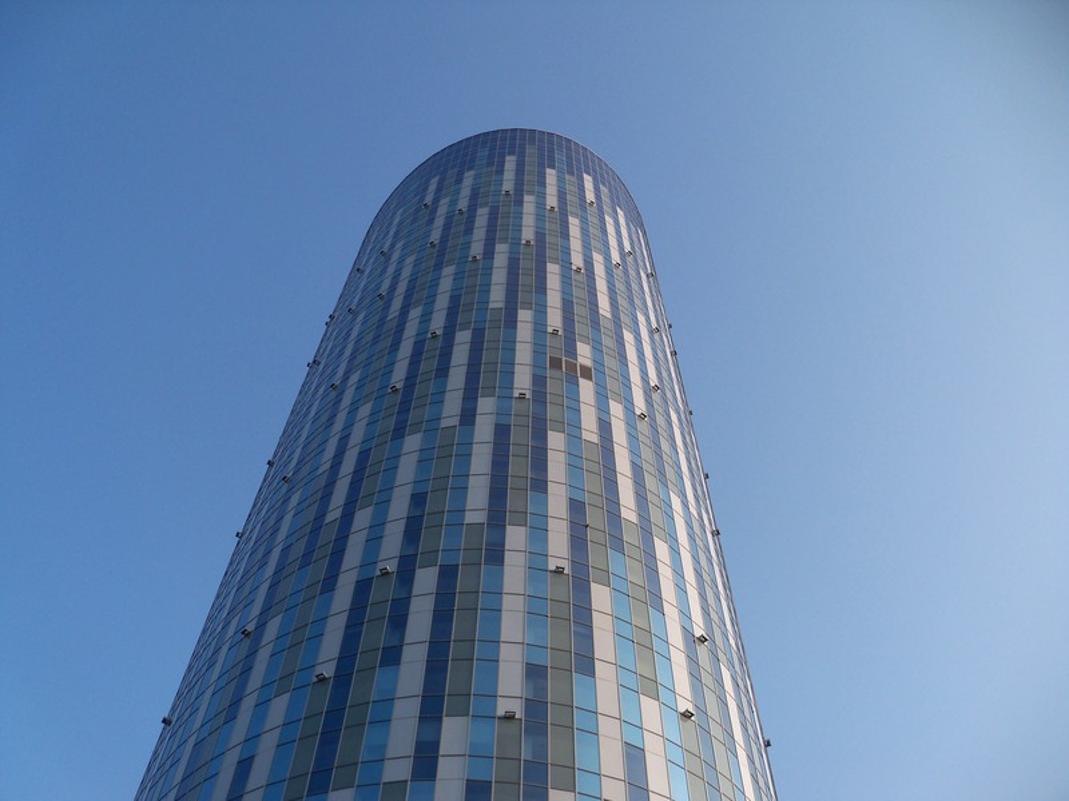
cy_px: 400
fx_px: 1081
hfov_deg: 52.6
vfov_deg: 40.7
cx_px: 534
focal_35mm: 35
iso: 80
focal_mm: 6.2
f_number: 3.5
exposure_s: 1/500
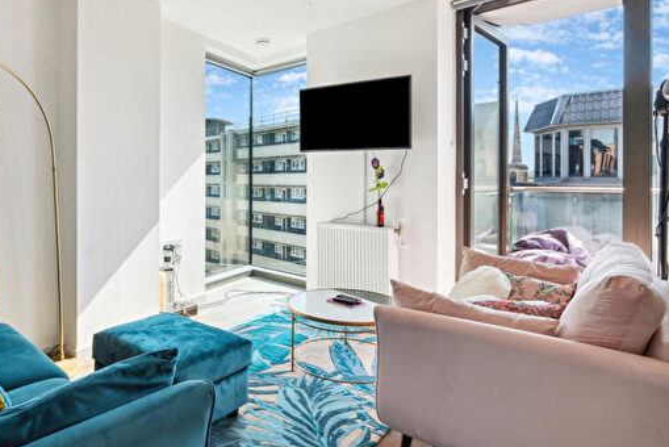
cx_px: 241
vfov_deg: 56.8
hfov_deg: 76.8
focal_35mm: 22
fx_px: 409
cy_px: 178
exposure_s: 1/100
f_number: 11
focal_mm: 16
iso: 400
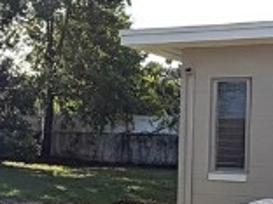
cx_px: -79
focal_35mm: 92
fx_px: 726
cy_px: 153
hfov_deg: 19.7
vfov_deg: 16.0
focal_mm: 2.22
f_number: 2.2
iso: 25
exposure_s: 1/789
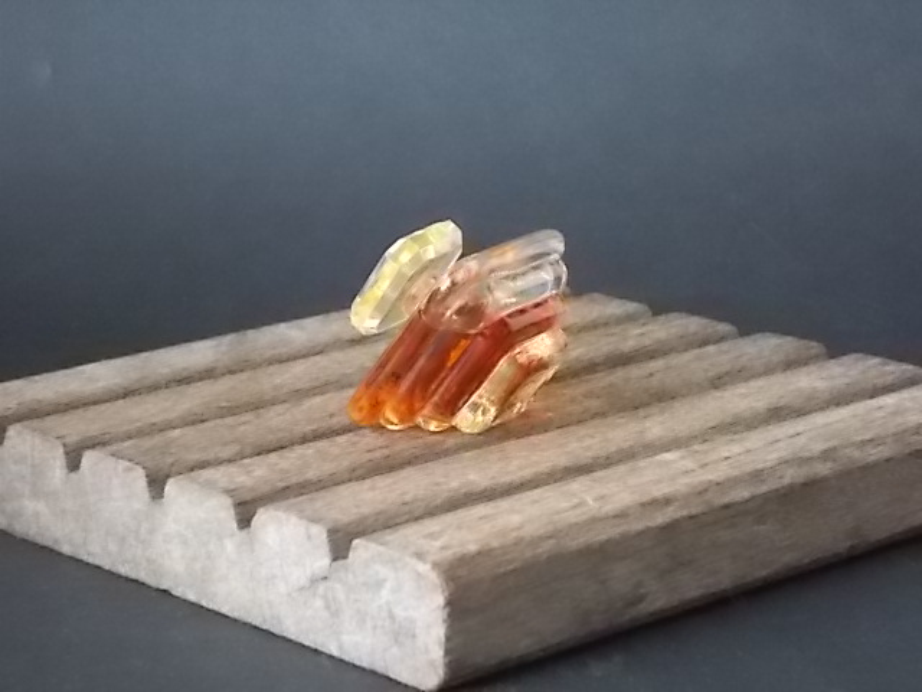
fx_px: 3010
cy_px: 346
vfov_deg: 13.1
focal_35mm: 113
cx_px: 461
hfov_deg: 17.4
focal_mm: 20.1
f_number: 6
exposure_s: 1/40
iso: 800
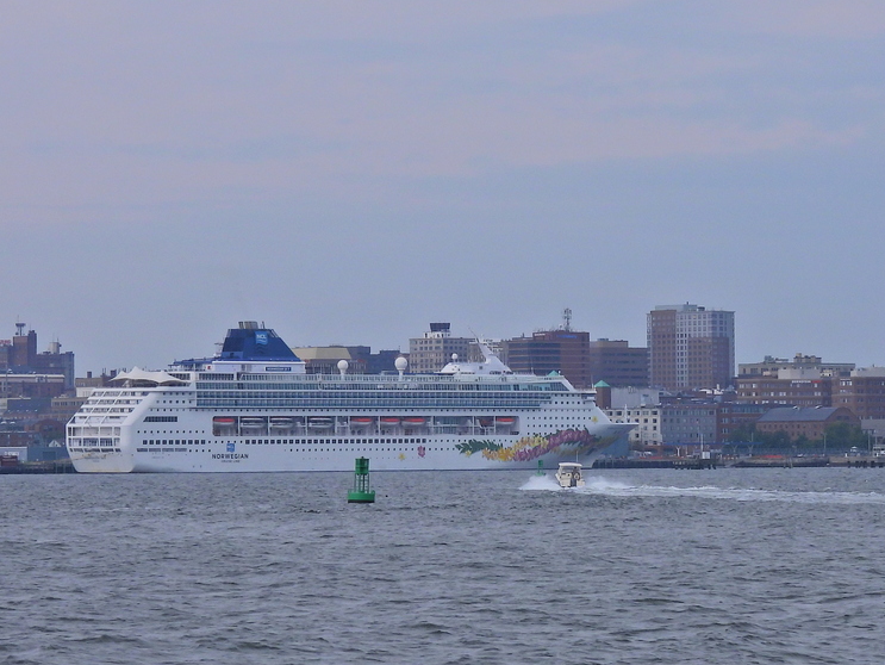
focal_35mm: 198
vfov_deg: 7.5
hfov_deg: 10.0
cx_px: 515
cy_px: 385
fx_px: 5065
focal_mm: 20.5
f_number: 4
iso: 100
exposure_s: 1/2000
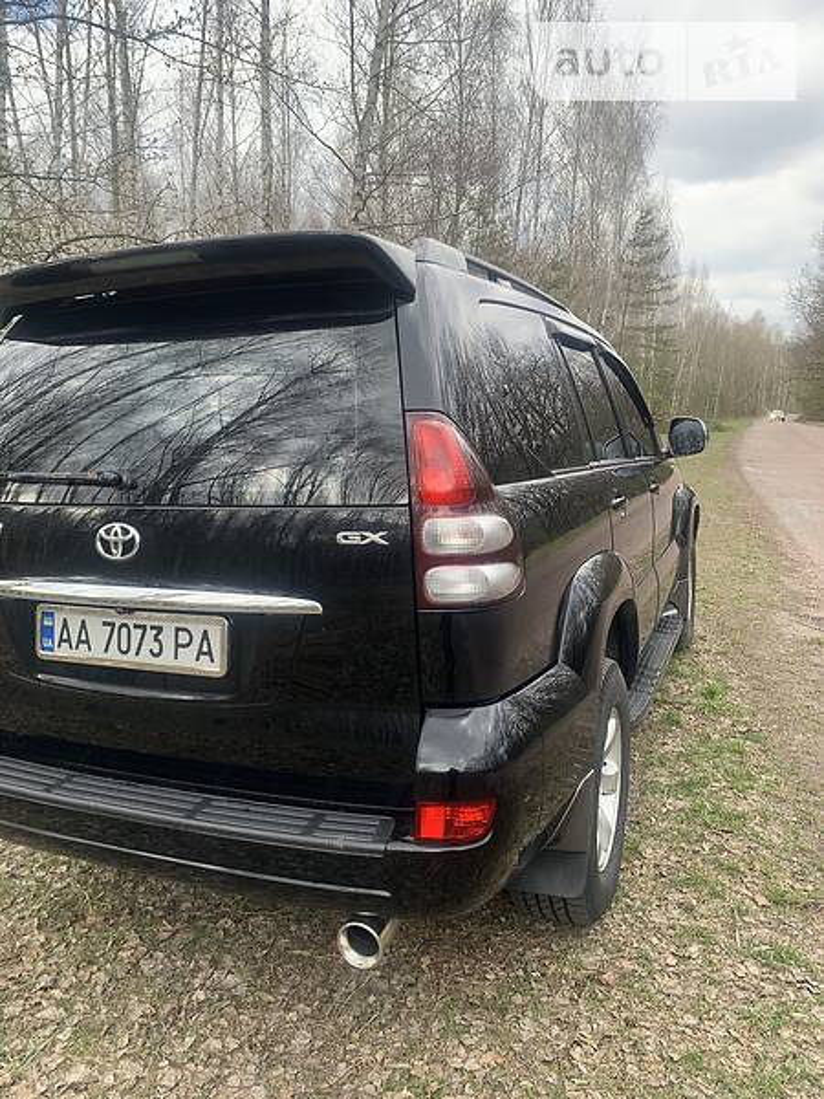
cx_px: 412
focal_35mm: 26
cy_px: 550
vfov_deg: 67.3
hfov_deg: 53.1
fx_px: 825
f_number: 1.8
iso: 25
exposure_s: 1/316
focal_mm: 4.2
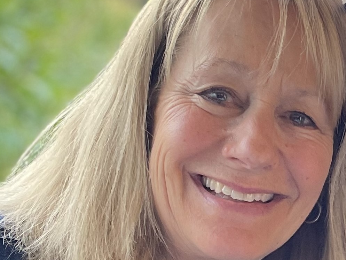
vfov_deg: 53.1
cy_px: 130
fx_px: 260
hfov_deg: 67.3
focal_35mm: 26
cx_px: 173
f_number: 1.6
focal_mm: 4.2
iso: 200
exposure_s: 1/60
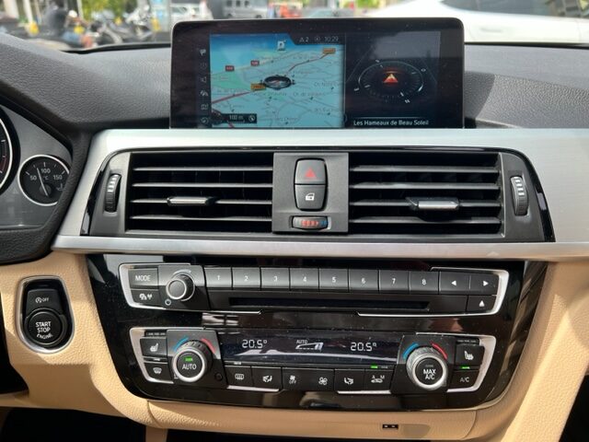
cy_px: 221
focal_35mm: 26
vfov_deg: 53.1
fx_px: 442
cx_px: 294
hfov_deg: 67.3
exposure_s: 1/539
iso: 50
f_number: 1.5
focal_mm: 5.7
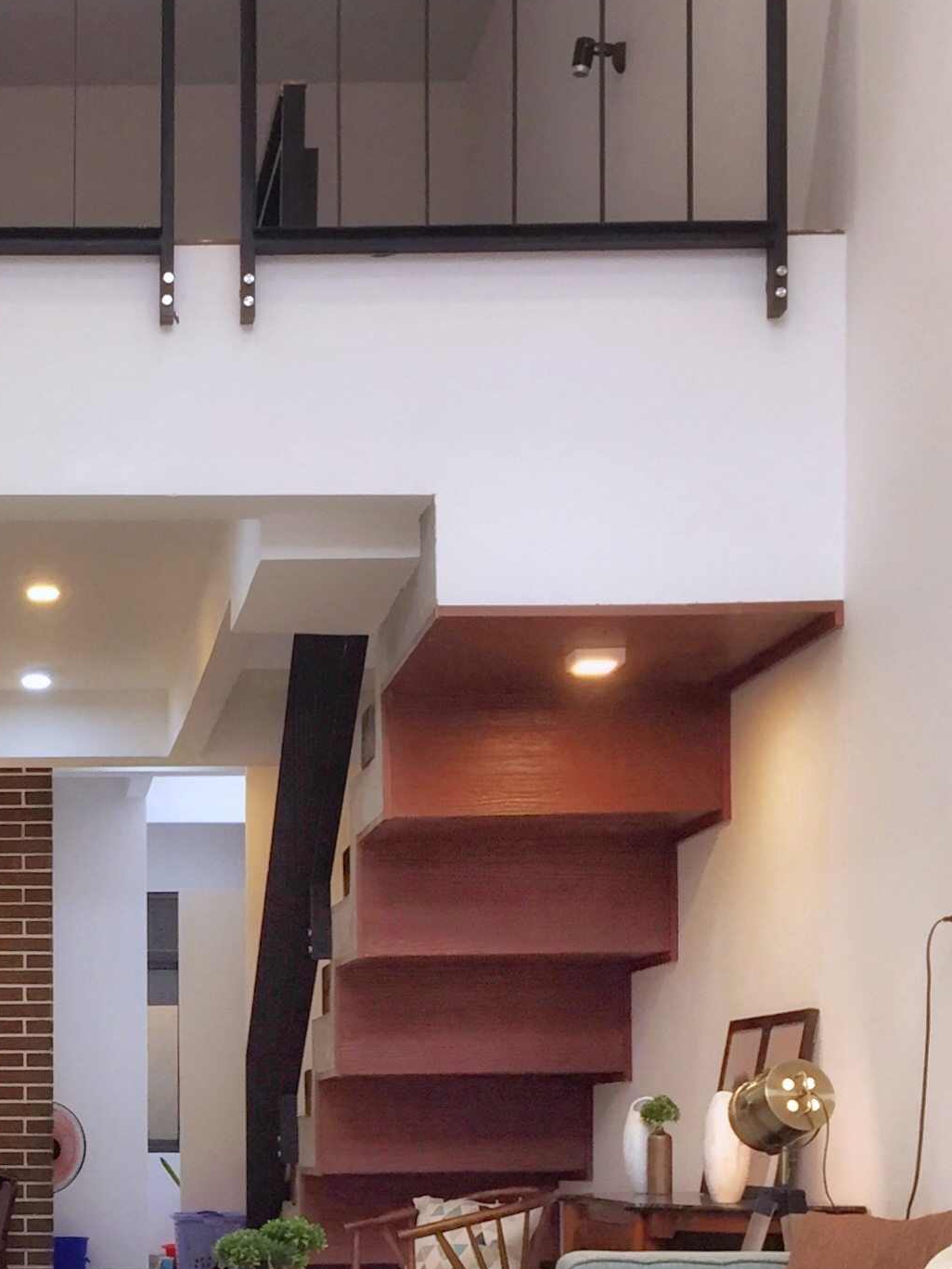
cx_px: 19
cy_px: 1092
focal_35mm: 68
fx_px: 2493
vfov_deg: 27.7
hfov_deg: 21.0
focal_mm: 4.15
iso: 100
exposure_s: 1/33
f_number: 2.2
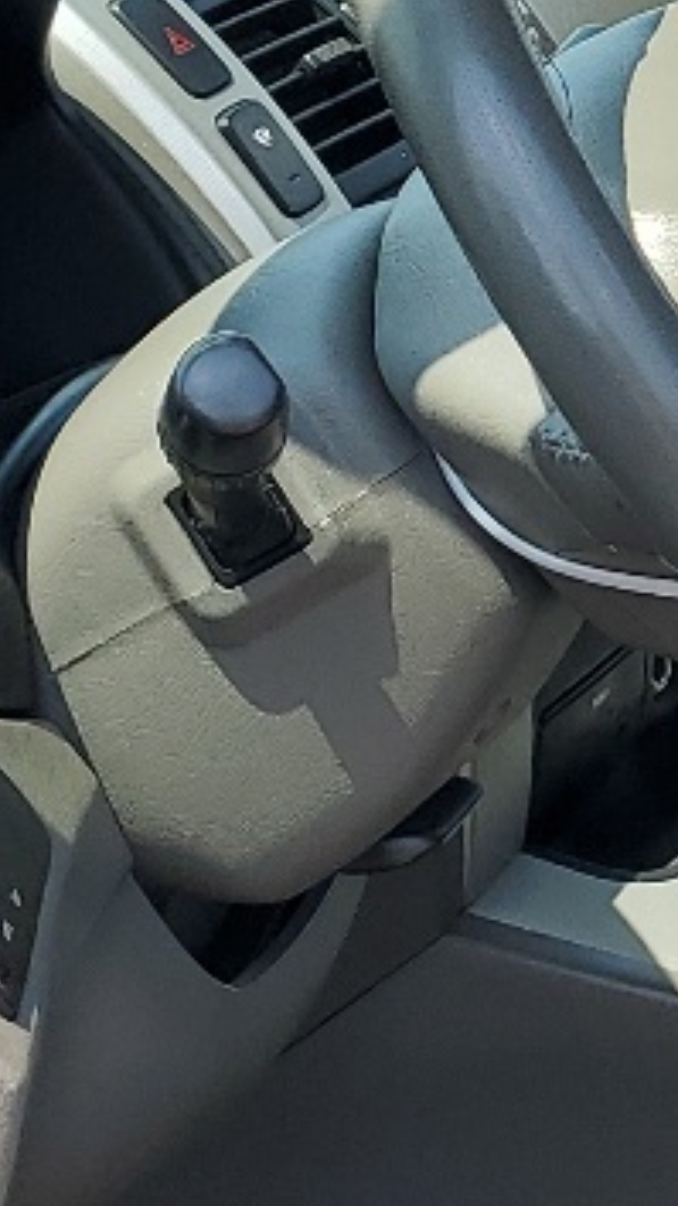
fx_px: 4093
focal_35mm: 128
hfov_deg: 9.0
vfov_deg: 16.8
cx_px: 1308
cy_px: 545
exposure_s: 1/1250
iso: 50
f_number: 1.5
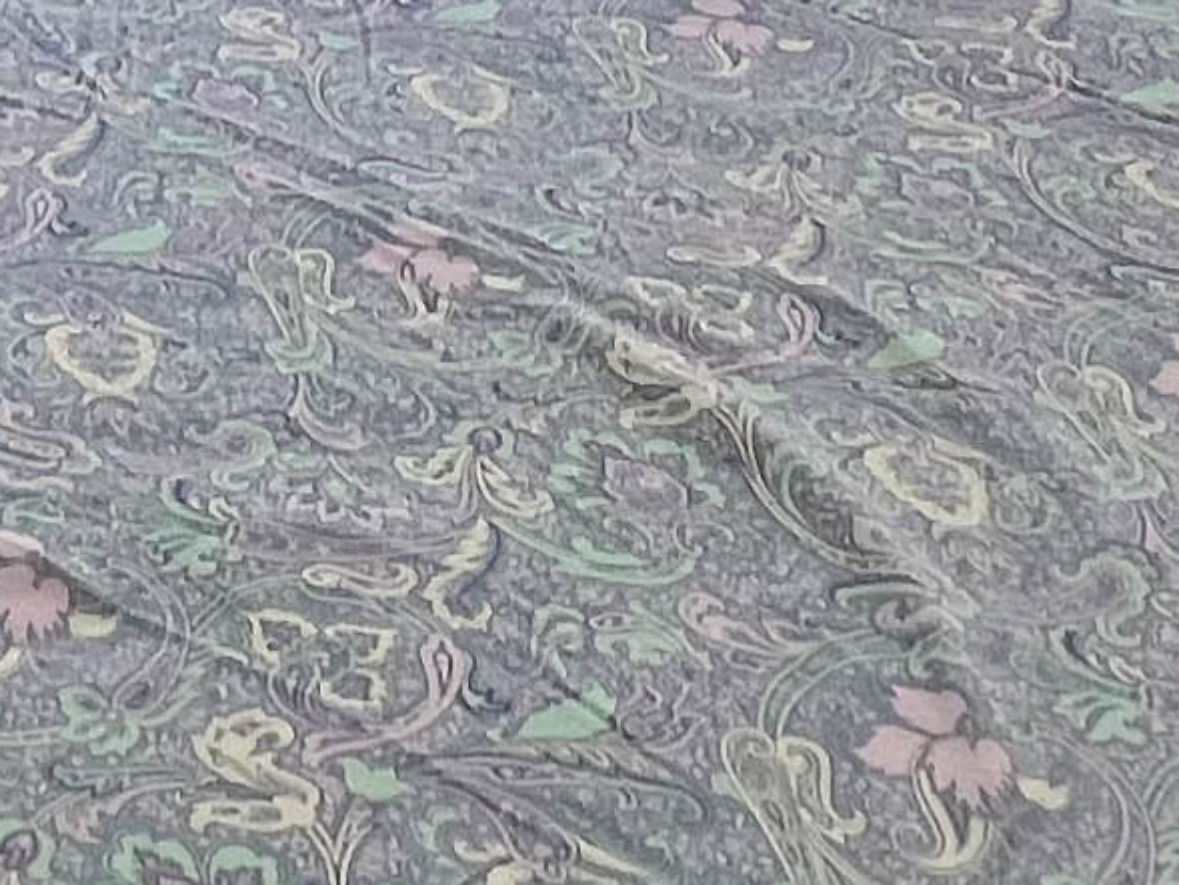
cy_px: -1656
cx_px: 86
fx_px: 3032
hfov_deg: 21.4
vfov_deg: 11.3
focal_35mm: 89
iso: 40
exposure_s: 1/100
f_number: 1.8
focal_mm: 1.57
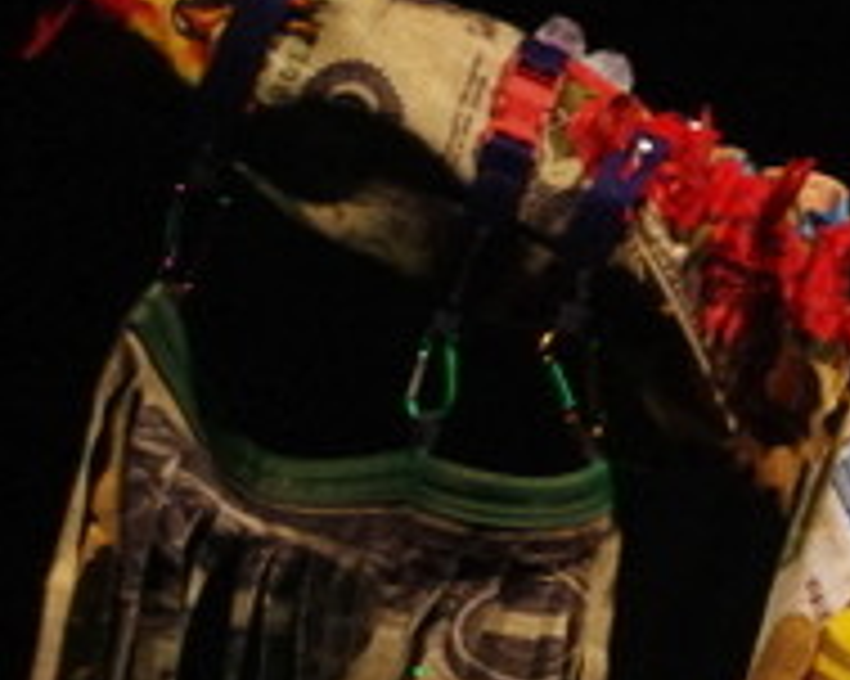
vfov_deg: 4.2
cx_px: 1327
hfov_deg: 5.2
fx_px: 9203
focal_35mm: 366
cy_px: 383
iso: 1600
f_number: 6.3
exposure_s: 1/250
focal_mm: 47.5
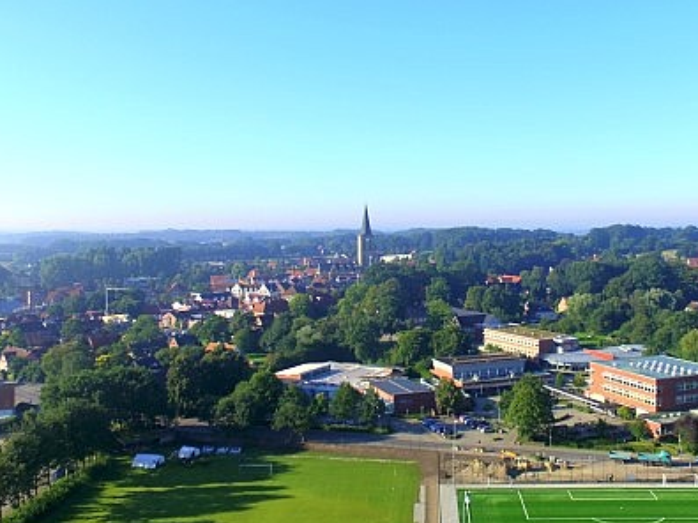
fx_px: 766
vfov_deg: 37.7
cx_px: 421
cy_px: 250
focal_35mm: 38
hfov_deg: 48.7
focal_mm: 3.61
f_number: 2.8
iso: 100
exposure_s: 1/450
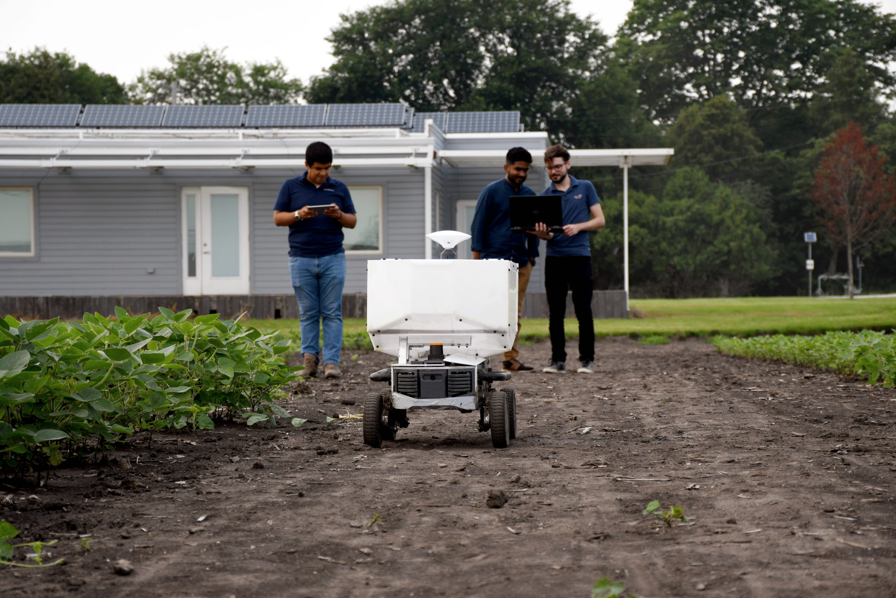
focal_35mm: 93
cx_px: 448
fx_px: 2315
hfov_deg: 21.9
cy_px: 299
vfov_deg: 14.7
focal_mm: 62
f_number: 5.6
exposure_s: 1/400
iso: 100
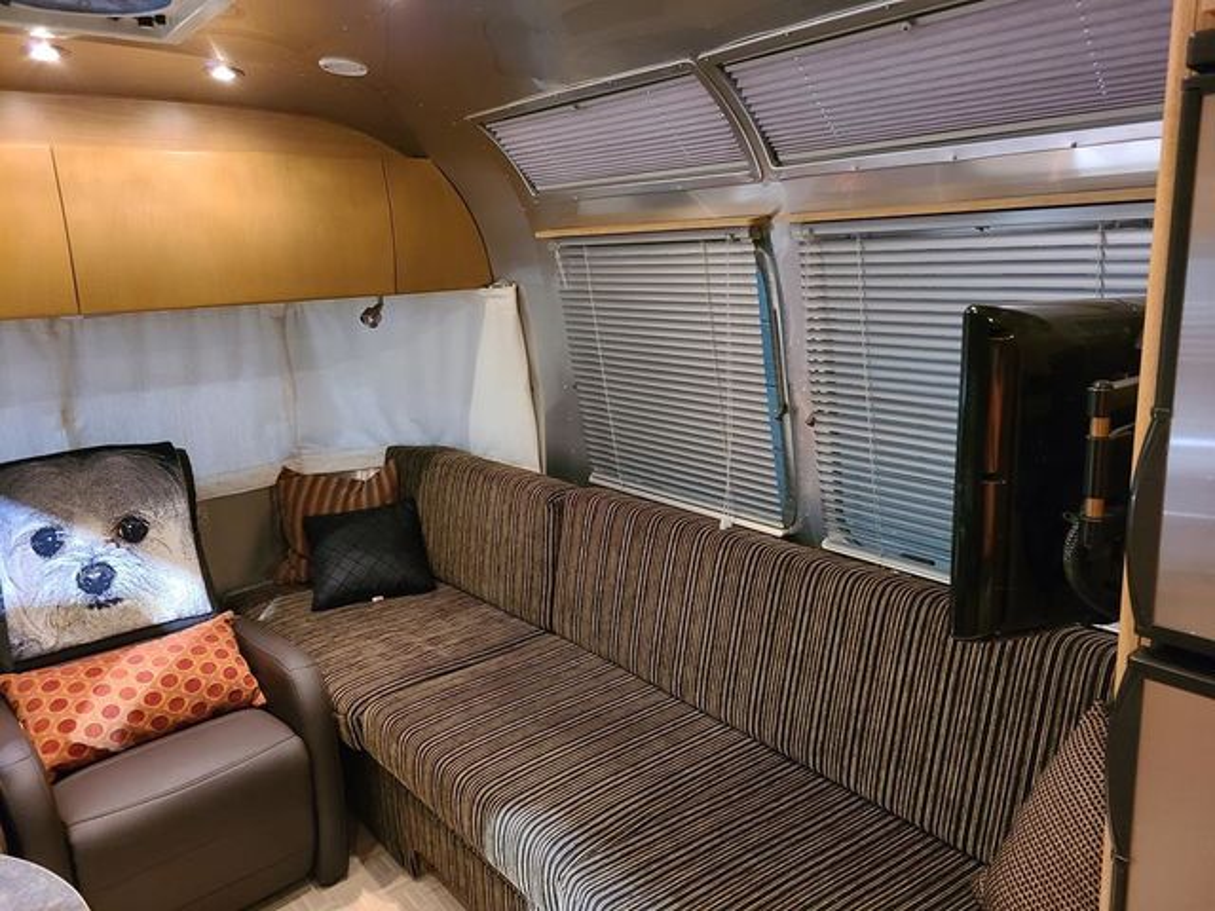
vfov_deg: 53.1
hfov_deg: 67.3
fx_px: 913
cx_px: 608
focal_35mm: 26
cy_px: 456
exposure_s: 1/24
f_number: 1.8
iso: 640
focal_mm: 5.4
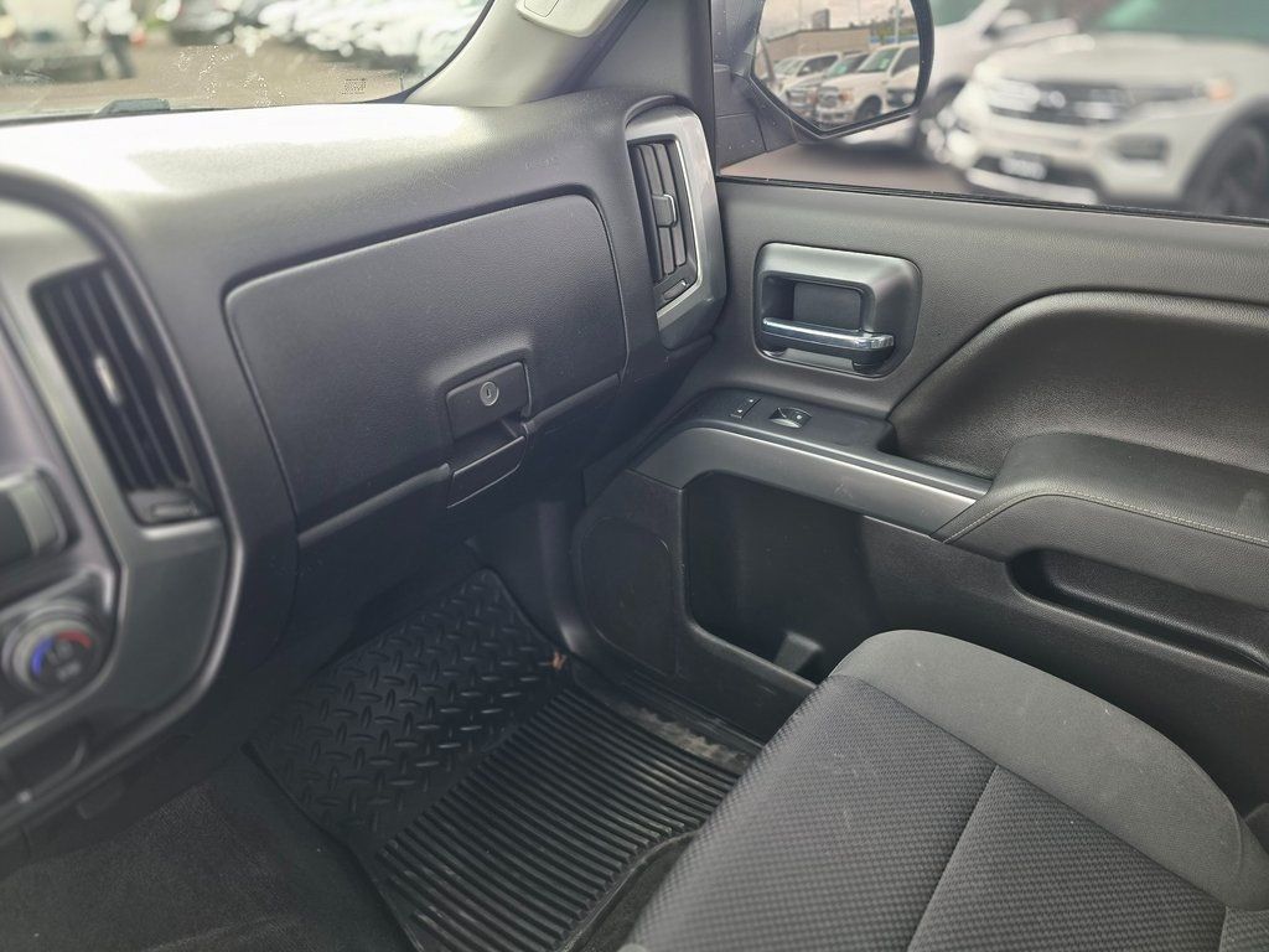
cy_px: 476
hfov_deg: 73.9
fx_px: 843
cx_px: 634
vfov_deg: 58.9
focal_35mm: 23
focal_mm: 6.3
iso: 160
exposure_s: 1/120
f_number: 1.7
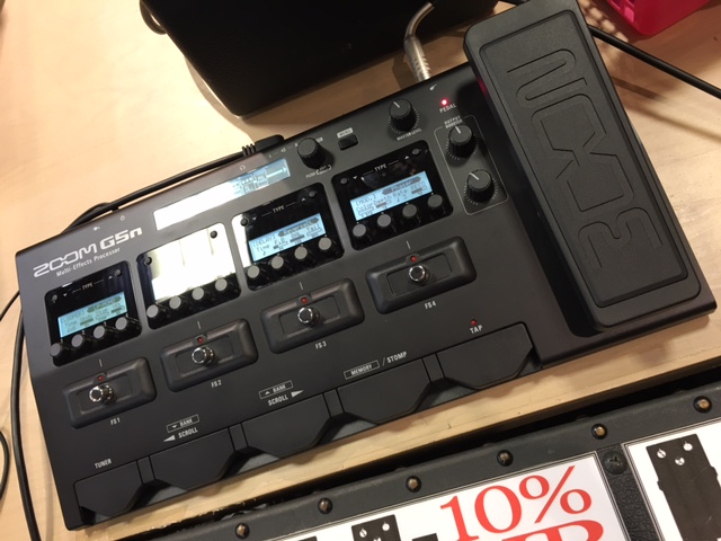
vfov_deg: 48.2
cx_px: 360
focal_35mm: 29
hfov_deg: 61.7
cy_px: 270
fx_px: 604
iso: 80
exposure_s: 1/30
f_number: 2.2
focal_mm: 4.15
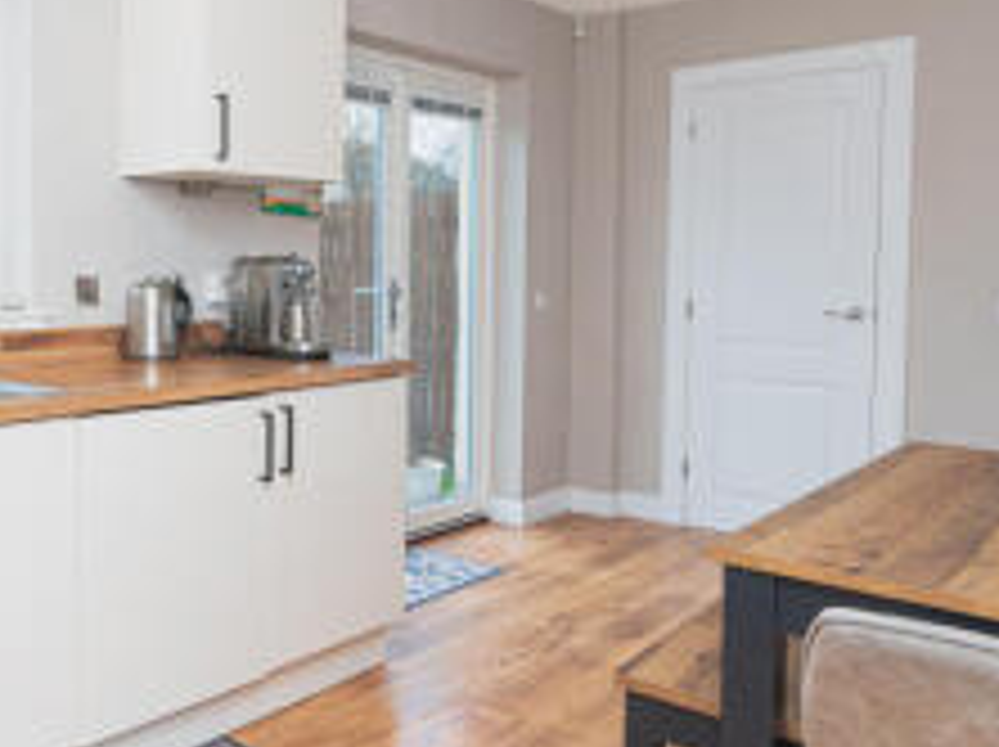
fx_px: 951
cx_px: 130
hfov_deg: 50.2
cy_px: 317
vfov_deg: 42.8
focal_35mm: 33
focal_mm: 16
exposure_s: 1/60
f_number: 9
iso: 250
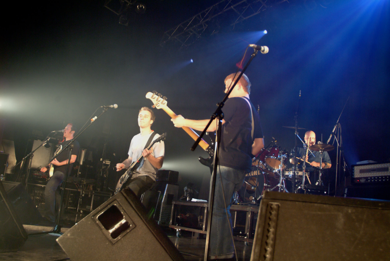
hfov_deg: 59.4
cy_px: 130
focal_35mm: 32
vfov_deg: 41.8
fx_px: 342
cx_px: 195
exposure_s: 1/350
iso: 800
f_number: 3
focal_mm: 21
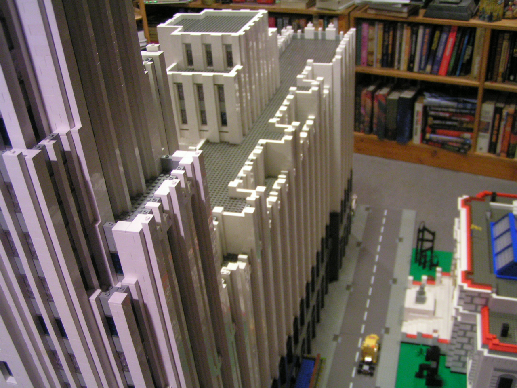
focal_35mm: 38
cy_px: 194
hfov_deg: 49.0
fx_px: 568
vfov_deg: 37.7
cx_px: 258
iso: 200
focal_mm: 5.8
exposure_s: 1/10
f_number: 2.8
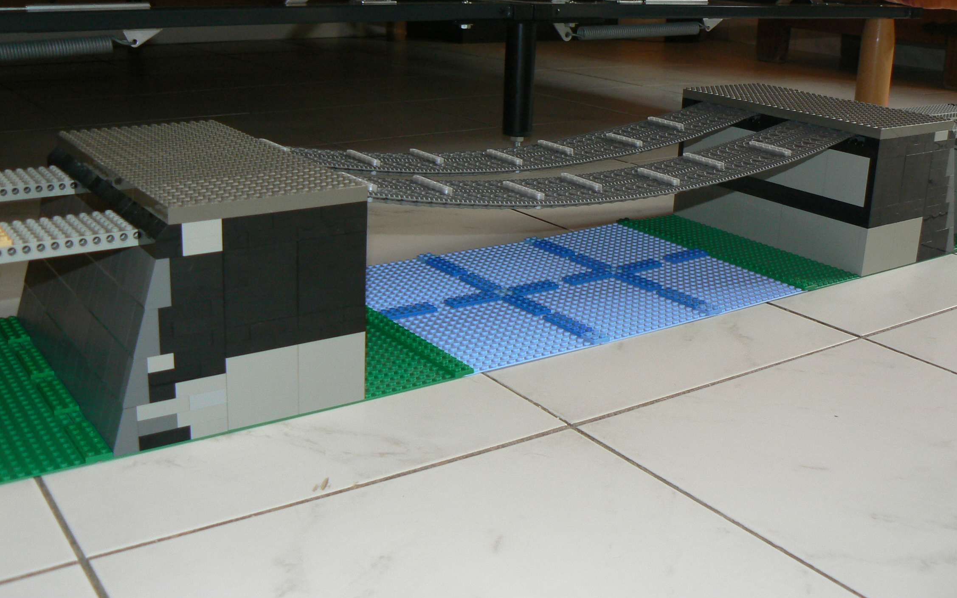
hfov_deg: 50.4
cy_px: 243
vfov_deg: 32.7
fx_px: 1017
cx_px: 476
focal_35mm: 39
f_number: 2.8
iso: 100
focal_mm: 6
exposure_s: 1/10
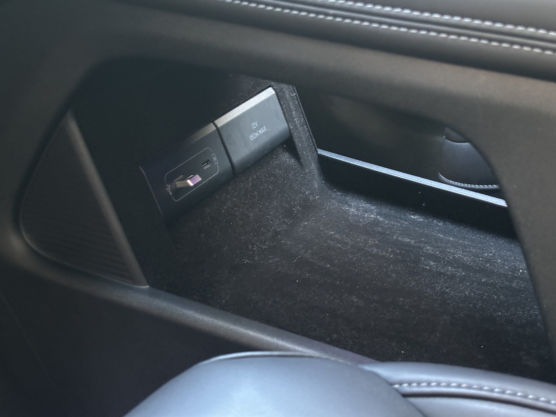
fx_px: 771
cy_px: 208
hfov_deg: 39.7
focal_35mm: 48
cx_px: 278
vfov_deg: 30.3
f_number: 1.78
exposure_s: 1/22
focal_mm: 6.86
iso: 640
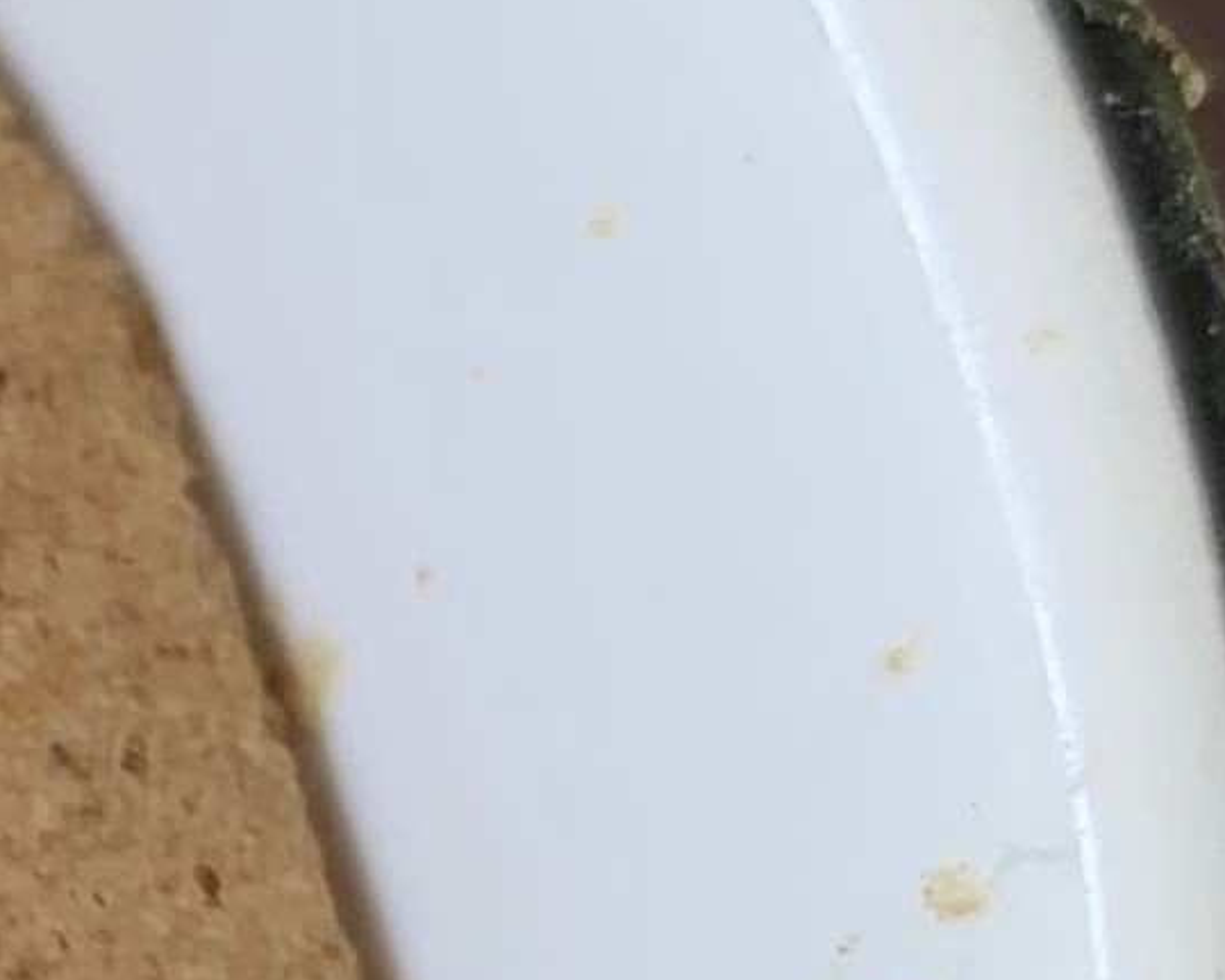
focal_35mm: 190
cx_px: -1334
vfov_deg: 8.0
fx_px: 6887
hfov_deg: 9.4
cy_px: 1512
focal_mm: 4.25
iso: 32
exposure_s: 1/122
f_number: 1.8
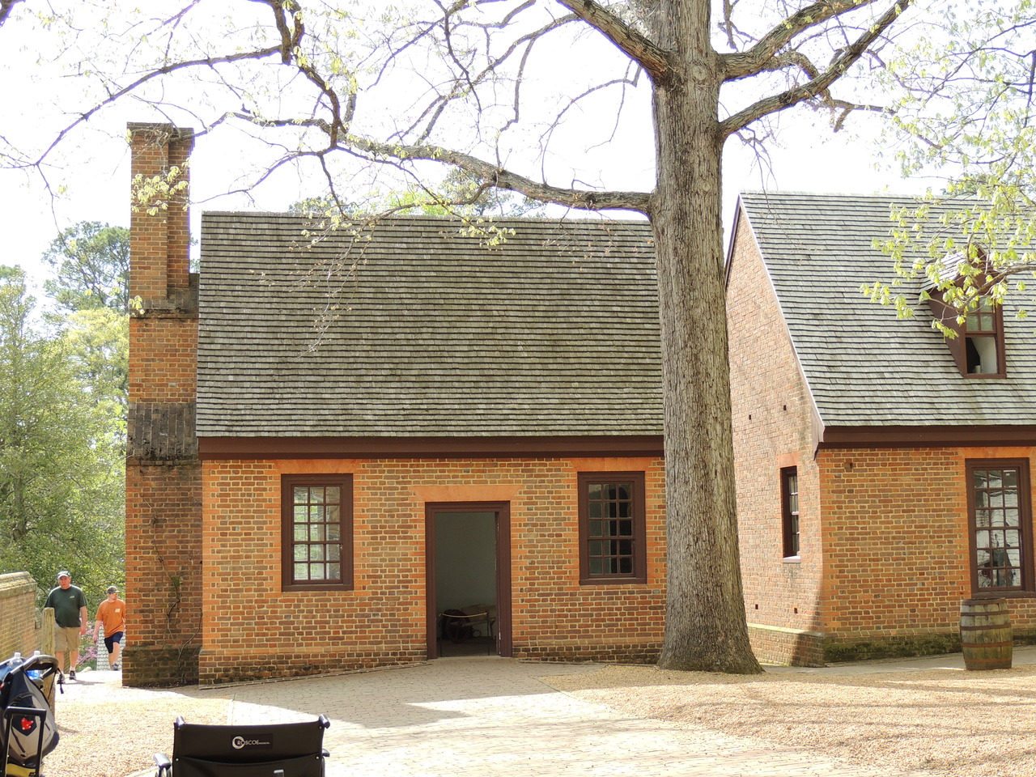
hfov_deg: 38.2
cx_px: 518
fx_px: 1496
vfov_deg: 29.1
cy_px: 388
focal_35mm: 50
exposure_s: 1/250
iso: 100
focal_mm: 8.9
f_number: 3.6
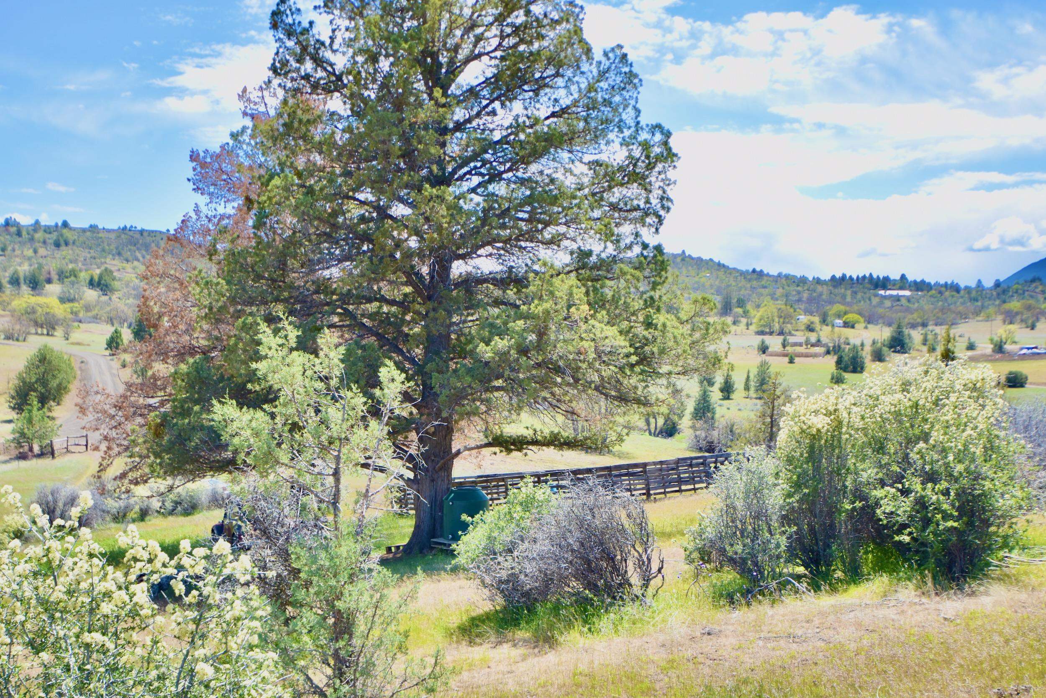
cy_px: 349
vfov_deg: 36.9
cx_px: 523
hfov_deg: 53.1
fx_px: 1046
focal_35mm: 36
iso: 200
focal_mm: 24
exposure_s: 1/500
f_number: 4.5
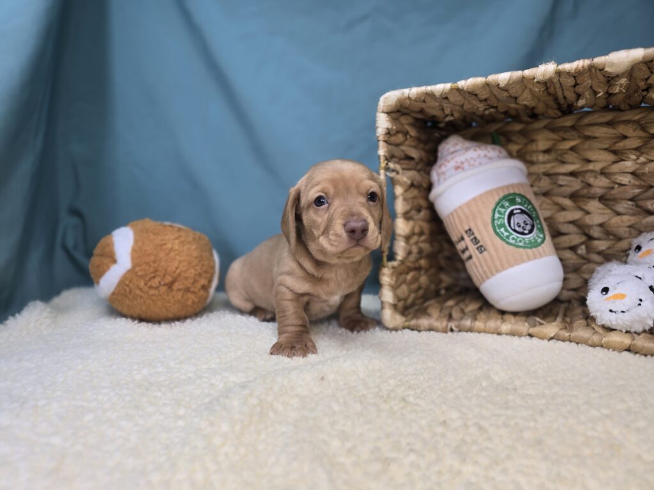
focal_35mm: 23
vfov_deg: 58.9
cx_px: 327
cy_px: 245
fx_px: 435
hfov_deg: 73.9
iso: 25
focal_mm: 6.3
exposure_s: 1/72.1
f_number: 1.7
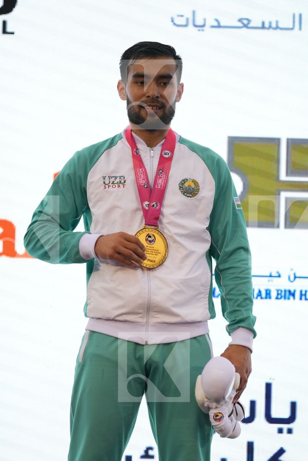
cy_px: 230
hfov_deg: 4.6
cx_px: 154
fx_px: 3850
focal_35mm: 300
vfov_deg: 6.9
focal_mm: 200
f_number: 2.8
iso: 400
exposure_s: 1/250
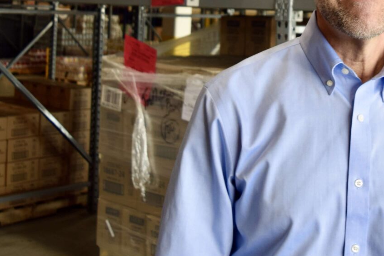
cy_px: -18
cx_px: 315
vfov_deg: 18.5
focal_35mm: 71
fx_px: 757
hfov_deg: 27.8
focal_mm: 20
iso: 400
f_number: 4.5
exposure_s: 1/80
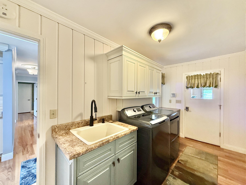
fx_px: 99
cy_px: 92
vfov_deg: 85.7
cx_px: 123
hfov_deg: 102.1
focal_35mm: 14
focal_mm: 2.22
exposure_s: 1/60
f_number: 2.2
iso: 400
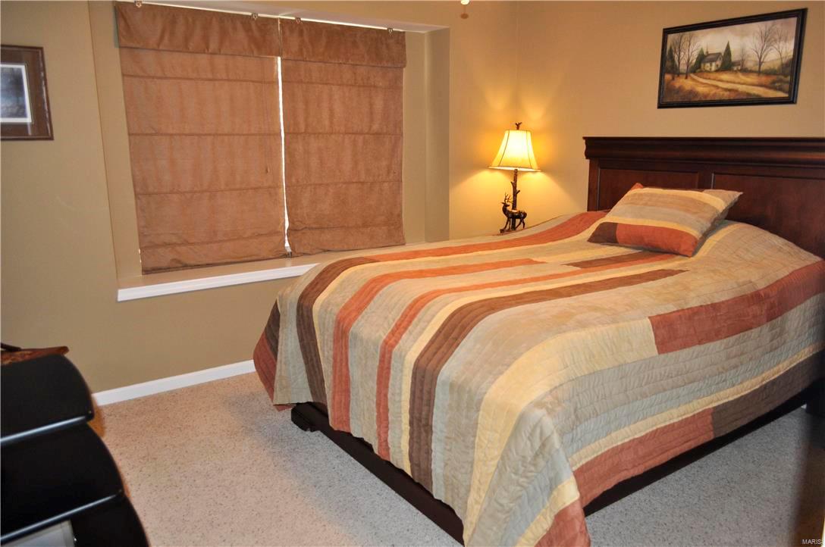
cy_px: 274
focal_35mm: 27
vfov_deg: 47.8
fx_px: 618
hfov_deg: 67.5
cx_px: 412
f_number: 3.5
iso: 800
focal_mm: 18
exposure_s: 1/60
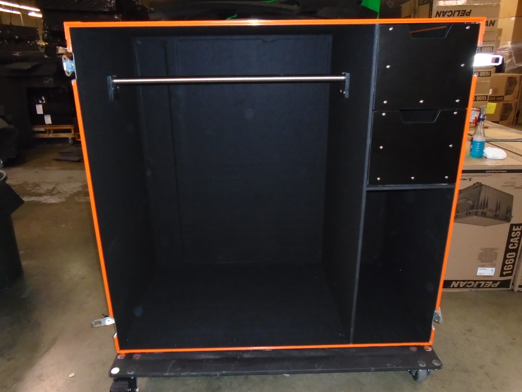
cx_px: 261
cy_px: 196
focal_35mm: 26
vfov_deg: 53.1
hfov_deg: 67.3
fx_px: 392
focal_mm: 4.6
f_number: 3.2
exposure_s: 1/30
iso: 500
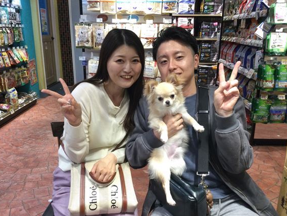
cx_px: 139
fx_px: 274
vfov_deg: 42.9
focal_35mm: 33
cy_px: 114
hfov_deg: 55.3
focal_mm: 3.3
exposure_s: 1/30
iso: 40
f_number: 2.4
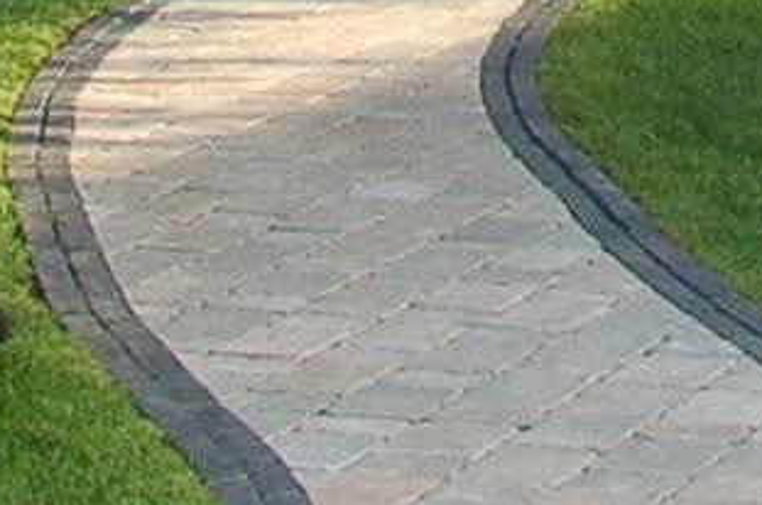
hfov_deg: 11.1
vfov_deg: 7.1
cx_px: 1149
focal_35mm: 178
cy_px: -791
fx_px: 3760
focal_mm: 18
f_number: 5.6
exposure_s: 1/125
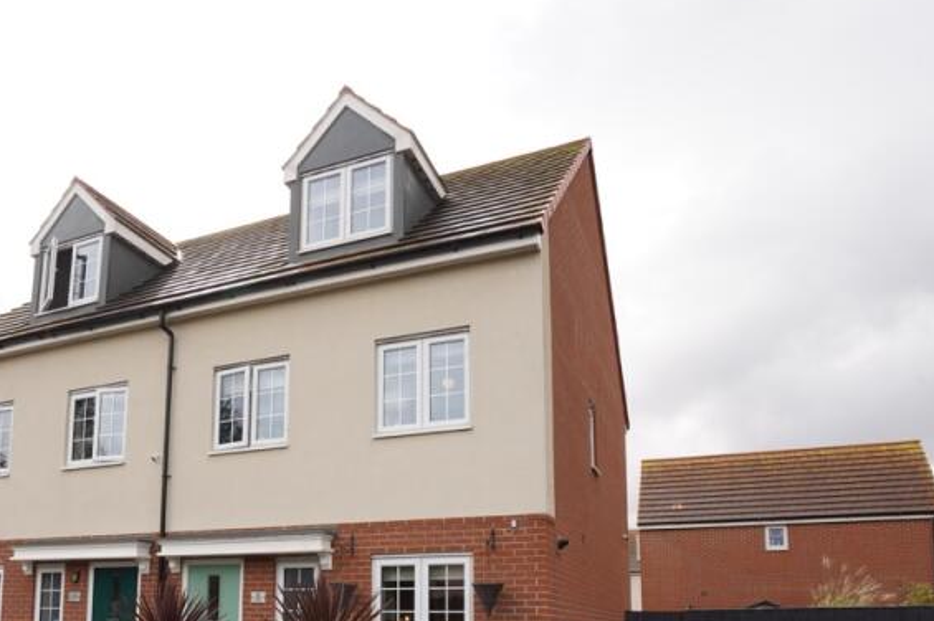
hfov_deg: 62.5
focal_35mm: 29
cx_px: 331
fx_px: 752
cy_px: 538
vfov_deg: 41.9
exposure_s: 1/160
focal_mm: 16
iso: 400
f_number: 14
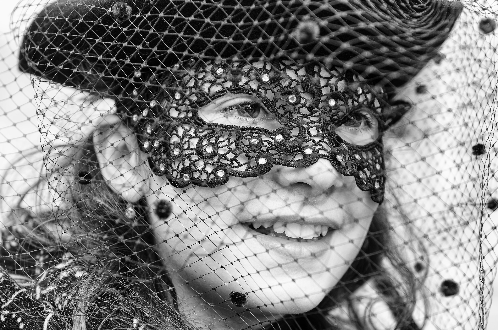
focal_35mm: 60
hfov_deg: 33.5
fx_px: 828
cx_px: 249
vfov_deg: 22.5
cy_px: 165
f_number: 4
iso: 160
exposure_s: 1/60
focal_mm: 40
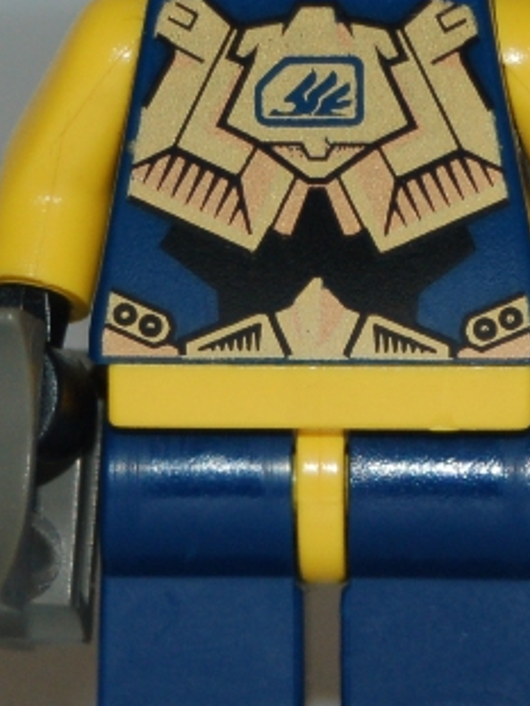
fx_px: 4872
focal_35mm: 239
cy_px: 176
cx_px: 301
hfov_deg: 6.2
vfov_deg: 8.3
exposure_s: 1/60
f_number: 5.6
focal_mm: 80
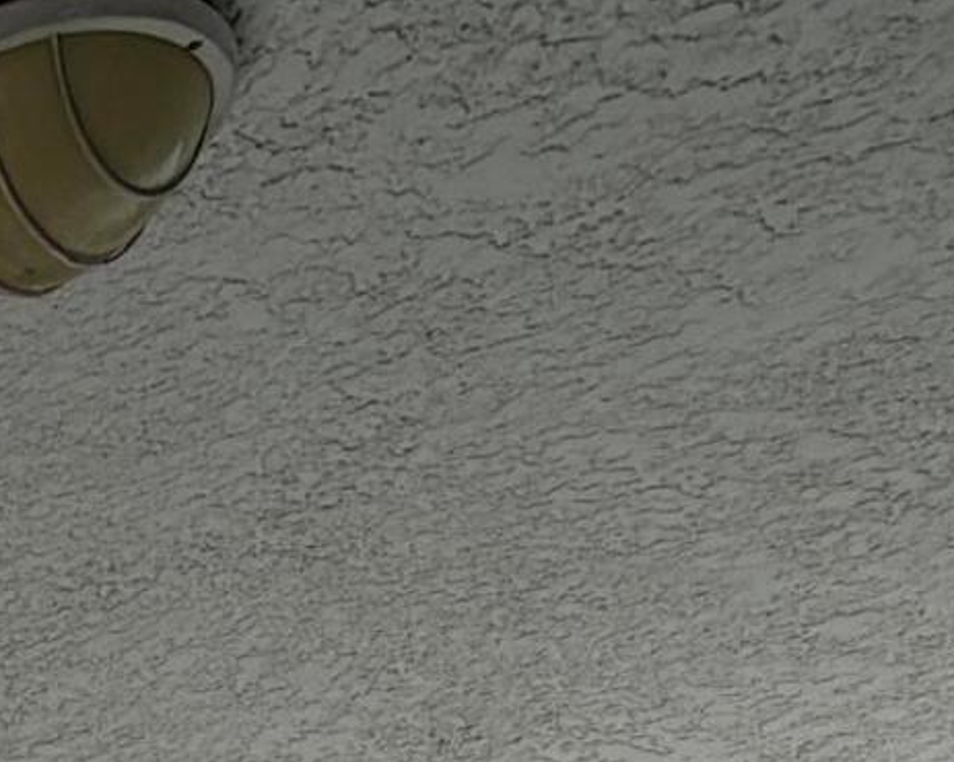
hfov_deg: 16.9
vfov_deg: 12.2
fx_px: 2399
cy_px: 2074
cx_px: -931
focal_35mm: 85
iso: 20
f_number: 2.2
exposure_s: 1/1613
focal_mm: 2.22
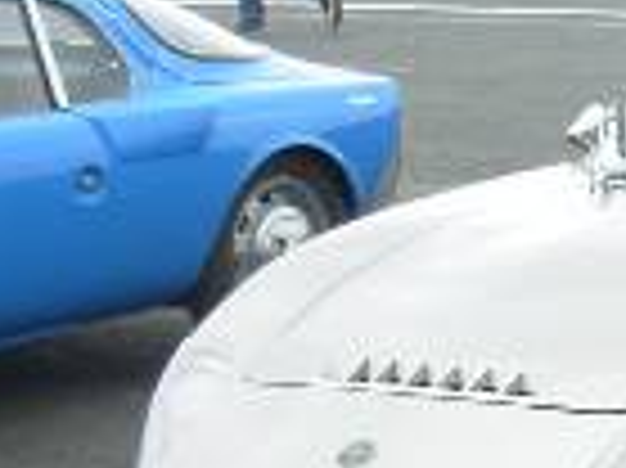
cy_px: 554
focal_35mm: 175
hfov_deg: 10.9
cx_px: 919
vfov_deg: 8.4
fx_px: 3162
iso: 50
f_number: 2.9
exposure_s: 1/166
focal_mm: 6.3
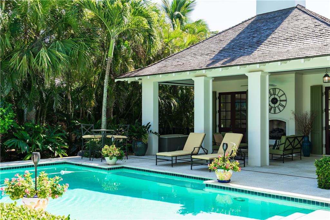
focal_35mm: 39
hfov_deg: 49.6
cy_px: 110
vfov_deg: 34.2
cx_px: 165
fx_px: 357
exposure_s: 1/50
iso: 100
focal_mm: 39
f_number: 8
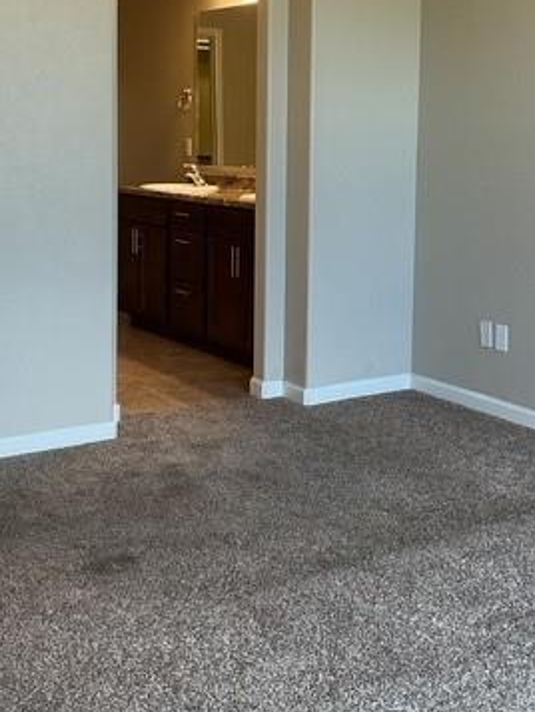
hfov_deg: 28.0
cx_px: 319
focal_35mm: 52
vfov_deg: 36.1
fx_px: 1071
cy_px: 197
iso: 32
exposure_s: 1/60
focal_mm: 3
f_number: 1.8
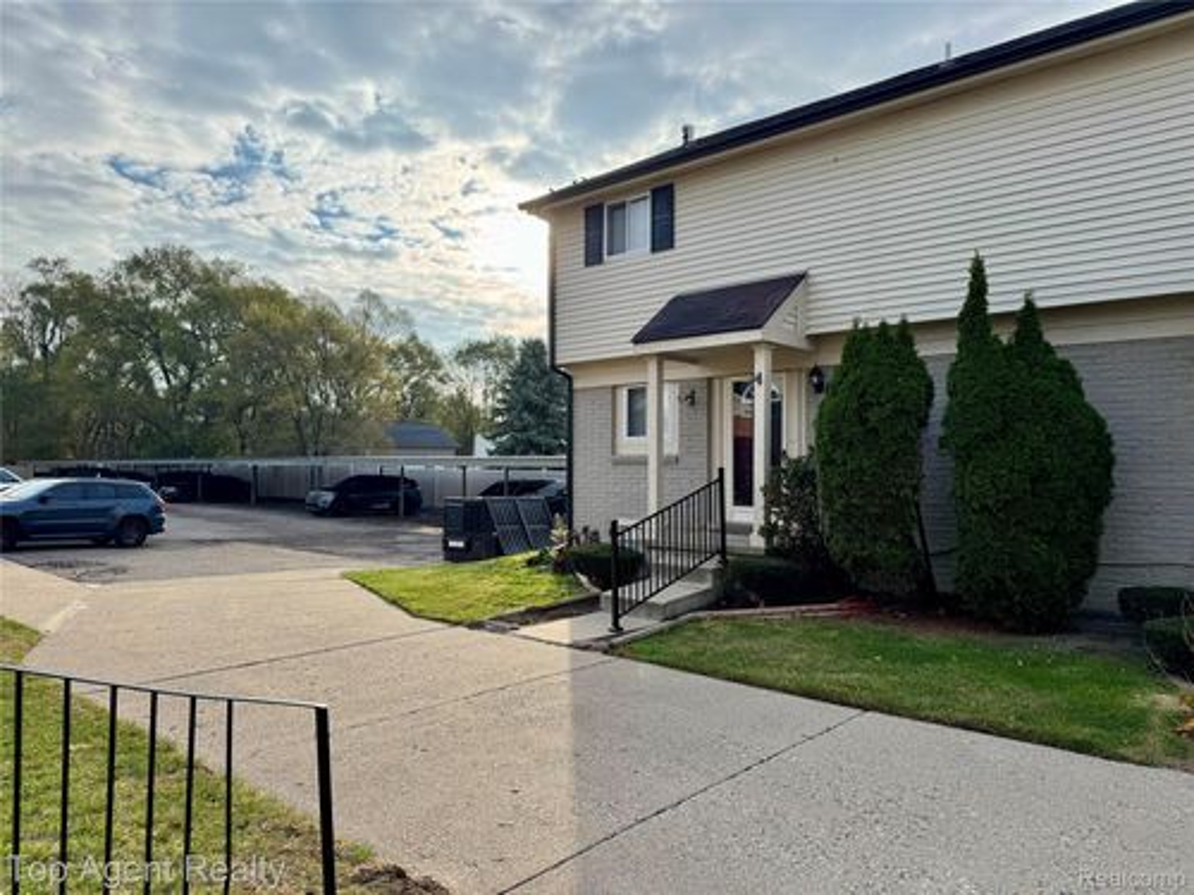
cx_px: 597
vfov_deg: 56.8
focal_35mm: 24
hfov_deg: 71.6
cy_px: 448
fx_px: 828
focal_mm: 6.76
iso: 80
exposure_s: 1/2415
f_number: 1.78
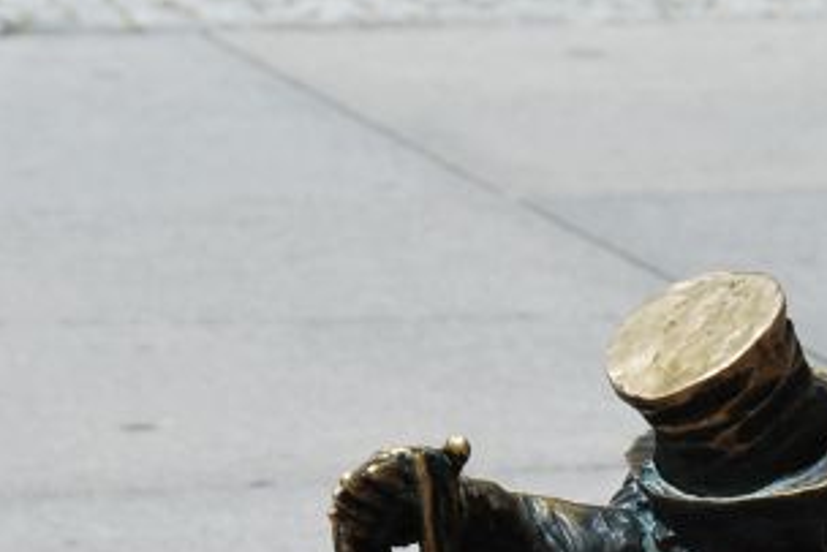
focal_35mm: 263
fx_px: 6044
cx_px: 729
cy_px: 820
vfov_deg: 5.2
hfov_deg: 7.8
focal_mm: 52
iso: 100
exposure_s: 1/250
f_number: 8
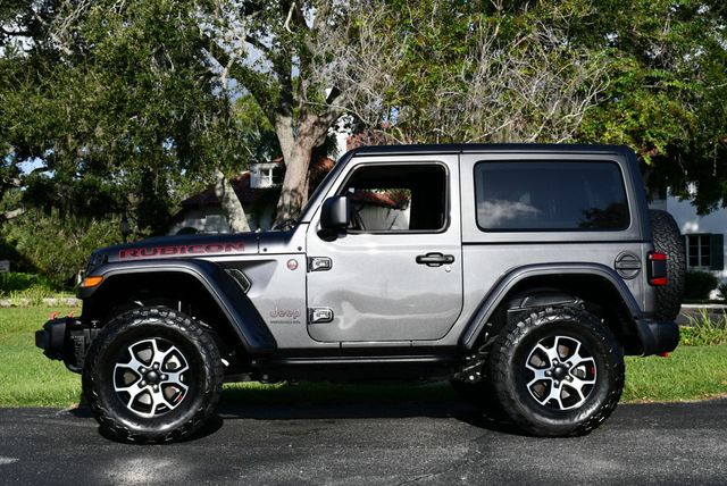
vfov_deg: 23.4
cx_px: 364
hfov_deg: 34.5
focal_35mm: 58
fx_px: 1172
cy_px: 243
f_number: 9
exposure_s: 1/320
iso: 100
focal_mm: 29
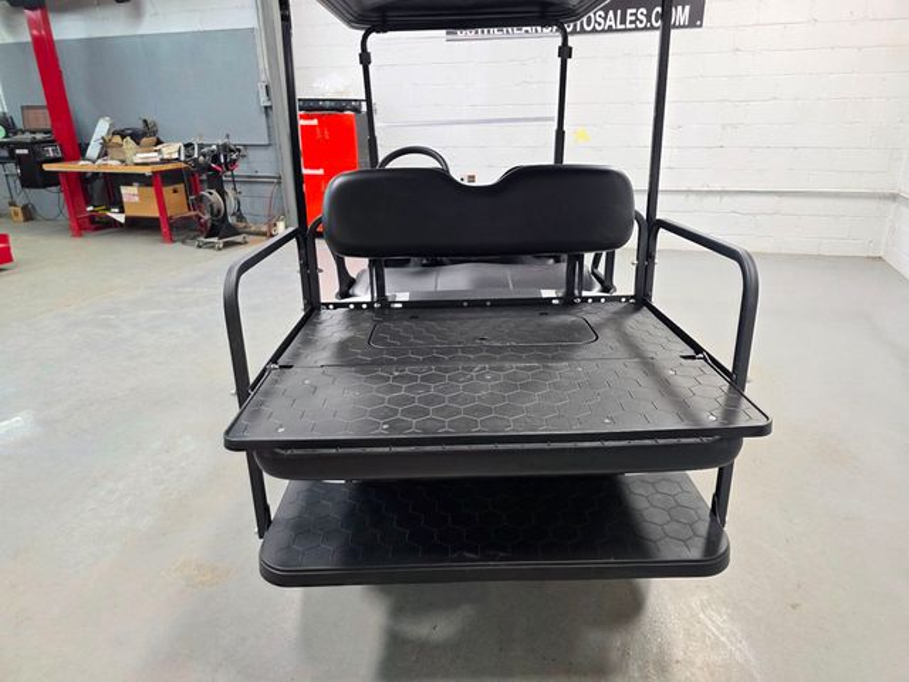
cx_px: 454
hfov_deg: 73.9
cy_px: 341
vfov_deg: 58.9
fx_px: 604
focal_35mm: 23
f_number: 1.7
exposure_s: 1/120
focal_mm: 6.3
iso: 160
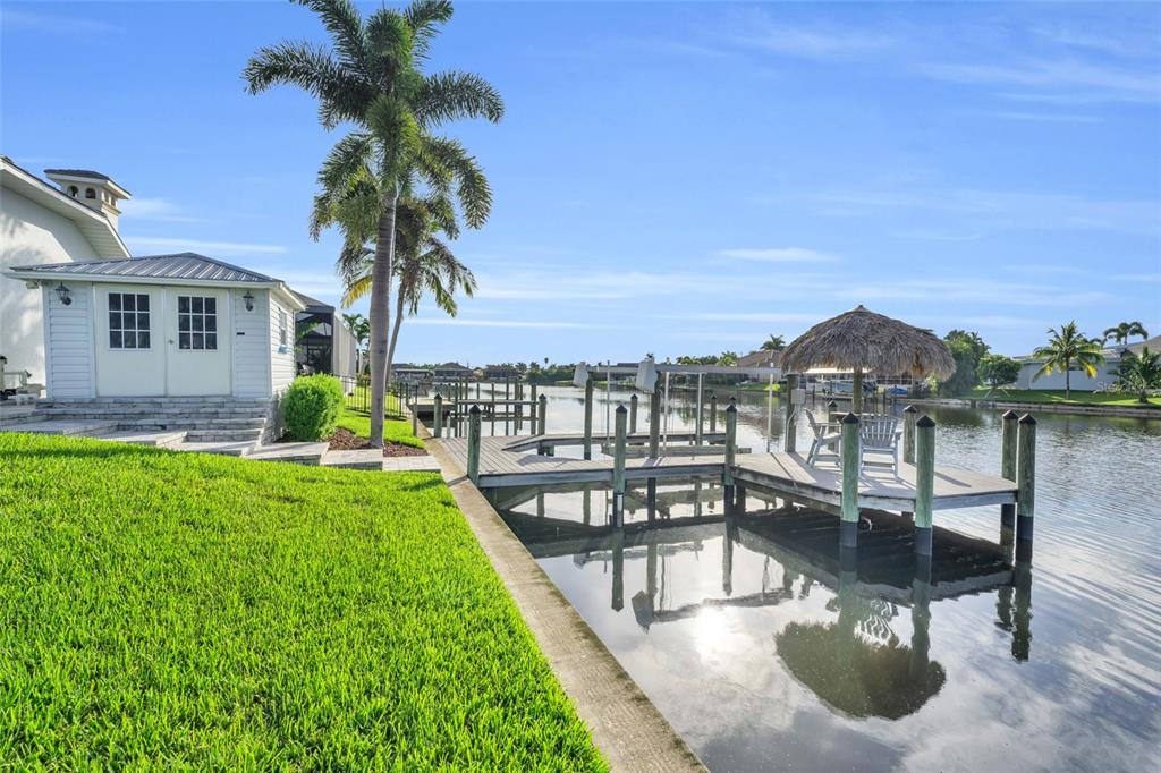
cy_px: 386
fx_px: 516
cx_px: 580
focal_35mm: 16
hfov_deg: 96.8
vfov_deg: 73.7
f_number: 9
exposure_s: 1/1000
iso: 200
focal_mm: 16
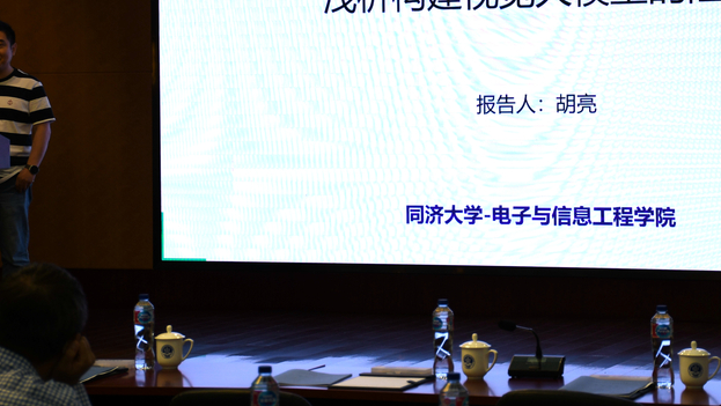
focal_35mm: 121
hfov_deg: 17.7
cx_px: 412
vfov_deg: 10.0
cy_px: 114
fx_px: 2314
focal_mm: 48
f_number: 4.5
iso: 180
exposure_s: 1/80
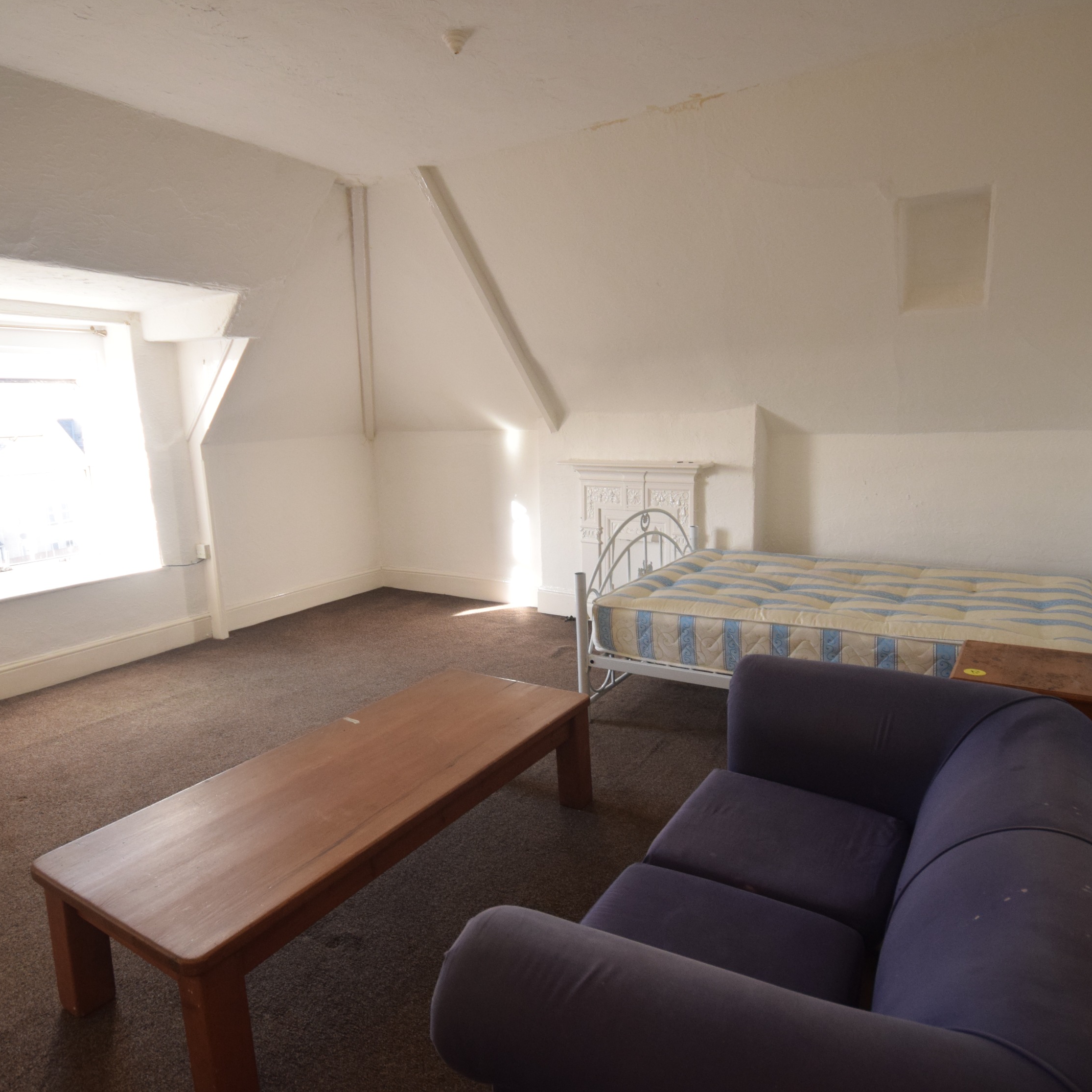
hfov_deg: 74.8
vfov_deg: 74.8
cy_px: 558
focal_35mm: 20
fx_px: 714
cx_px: 540
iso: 800
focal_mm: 10
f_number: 5.6
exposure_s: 1/125
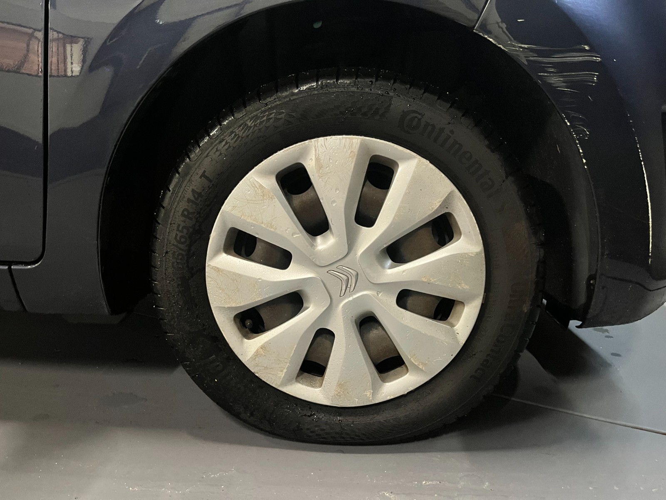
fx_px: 500
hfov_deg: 67.3
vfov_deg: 53.1
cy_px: 250
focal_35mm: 26
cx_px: 333
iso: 500
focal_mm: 5.1
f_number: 1.6
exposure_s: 1/33
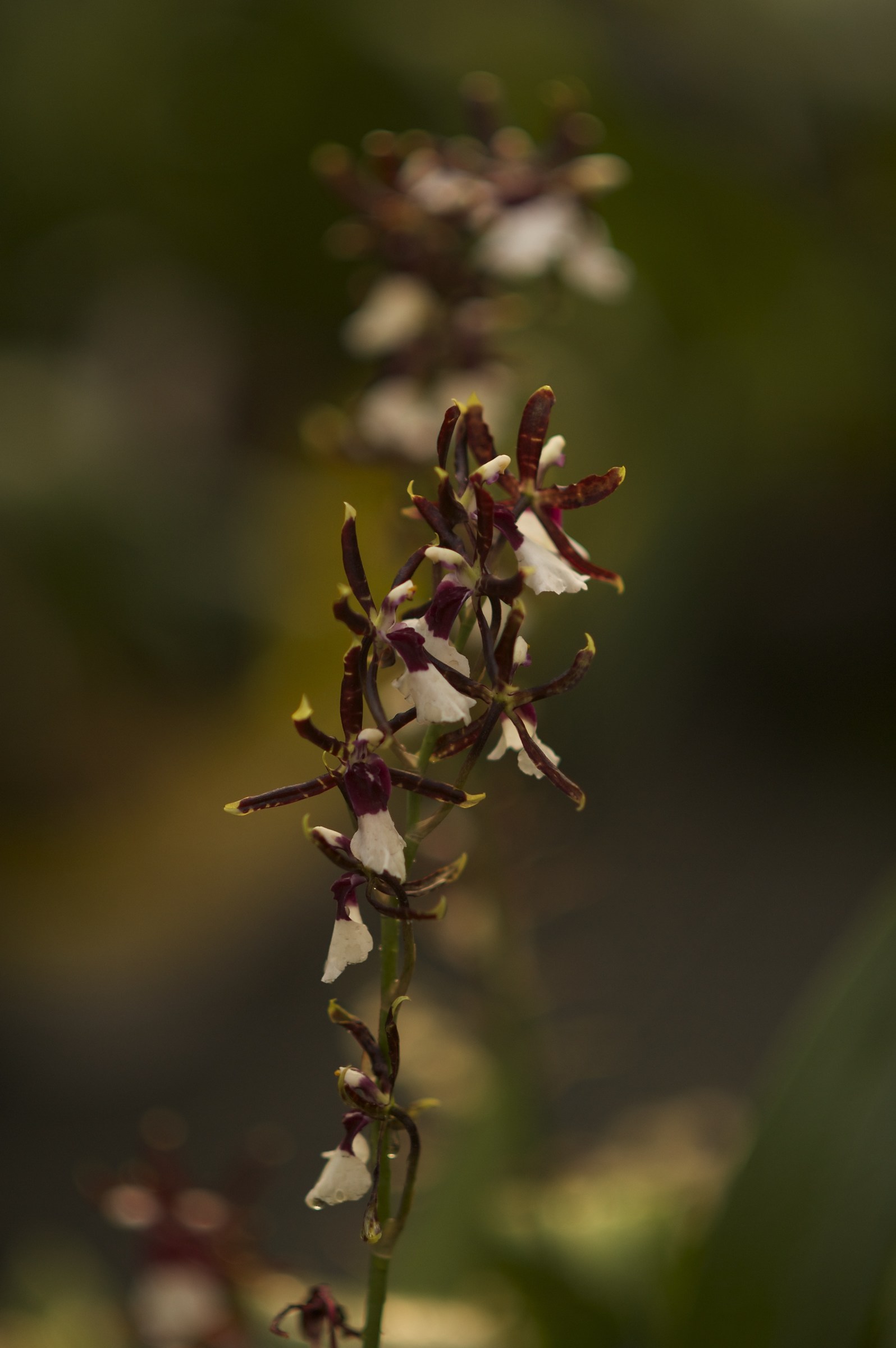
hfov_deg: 10.1
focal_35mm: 135
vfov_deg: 15.2
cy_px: 674
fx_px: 5048
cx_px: 448
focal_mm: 135
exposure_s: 1/1000
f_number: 2.5
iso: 500
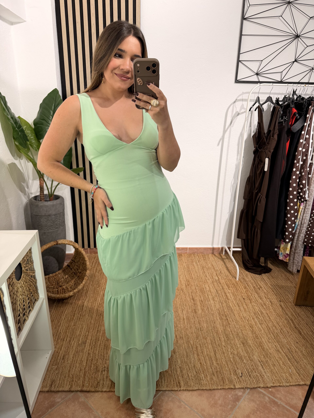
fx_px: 290
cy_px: 209
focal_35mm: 24
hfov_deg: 56.8
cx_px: 157
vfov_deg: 71.6
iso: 64
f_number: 1.78
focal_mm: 6.76
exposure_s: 1/100
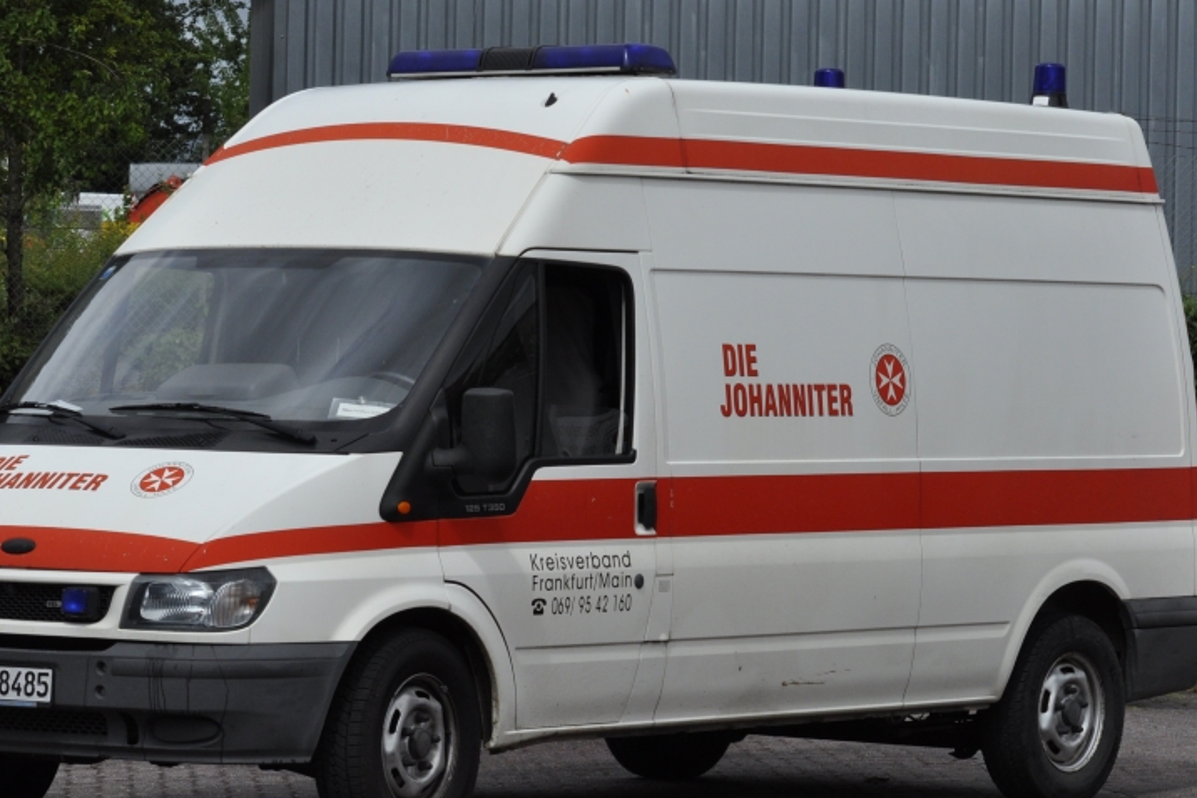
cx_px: 535
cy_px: 425
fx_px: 4388
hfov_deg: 15.5
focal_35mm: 132
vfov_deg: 10.4
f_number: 9
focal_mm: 70
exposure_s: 1/1250
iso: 500
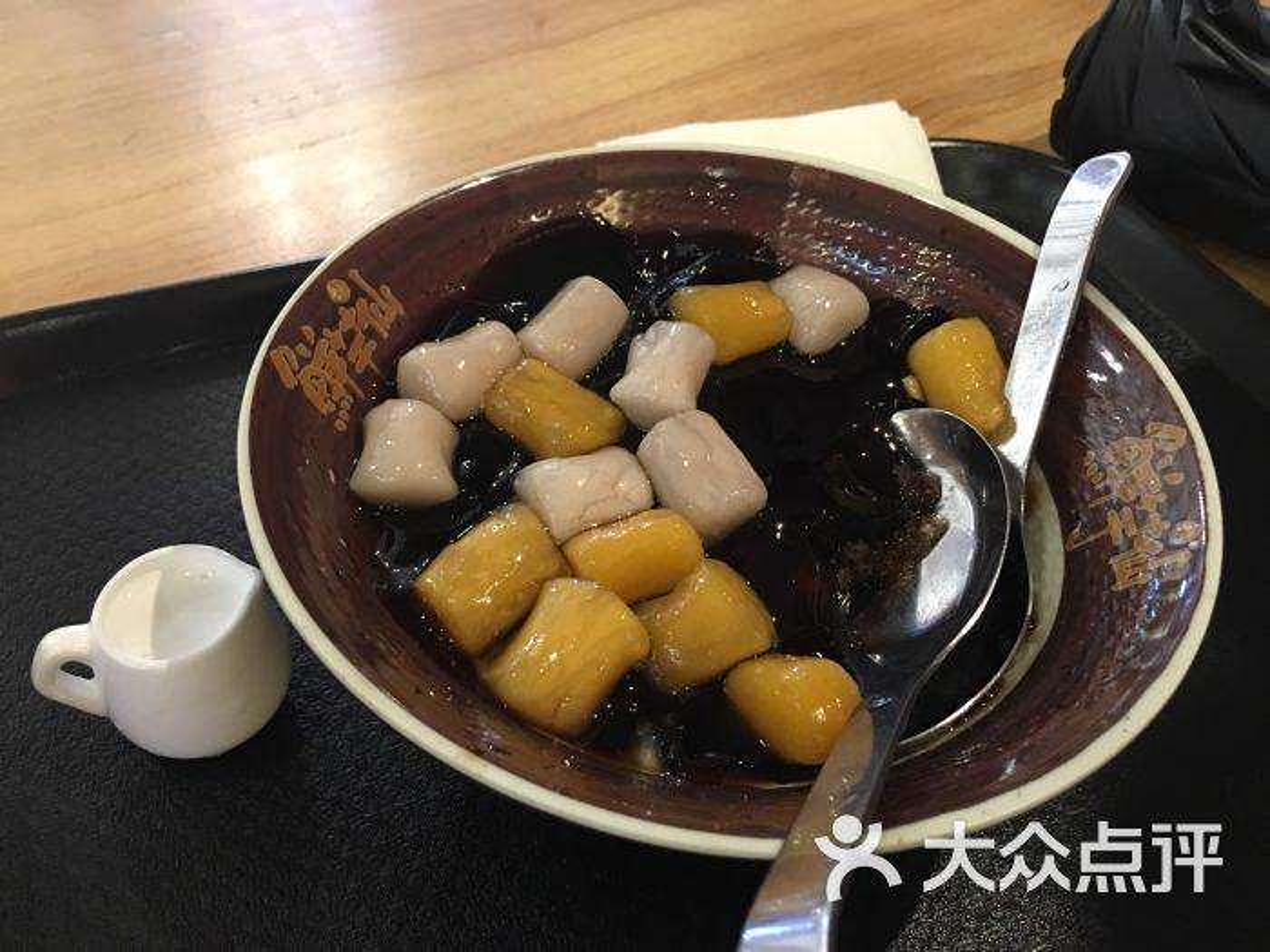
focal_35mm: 29
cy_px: 476
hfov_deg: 61.7
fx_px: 1064
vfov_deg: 48.2
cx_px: 635
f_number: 2.2
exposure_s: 1/10
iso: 80
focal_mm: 4.15
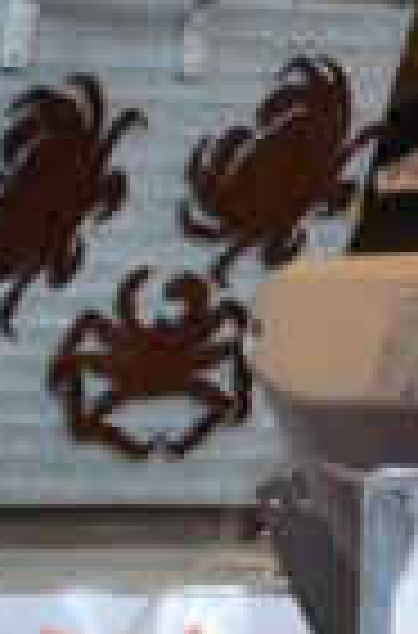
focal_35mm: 299
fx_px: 5243
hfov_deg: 4.6
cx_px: 7
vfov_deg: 6.9
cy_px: -148
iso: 450
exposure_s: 1/60
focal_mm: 35
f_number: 4.2
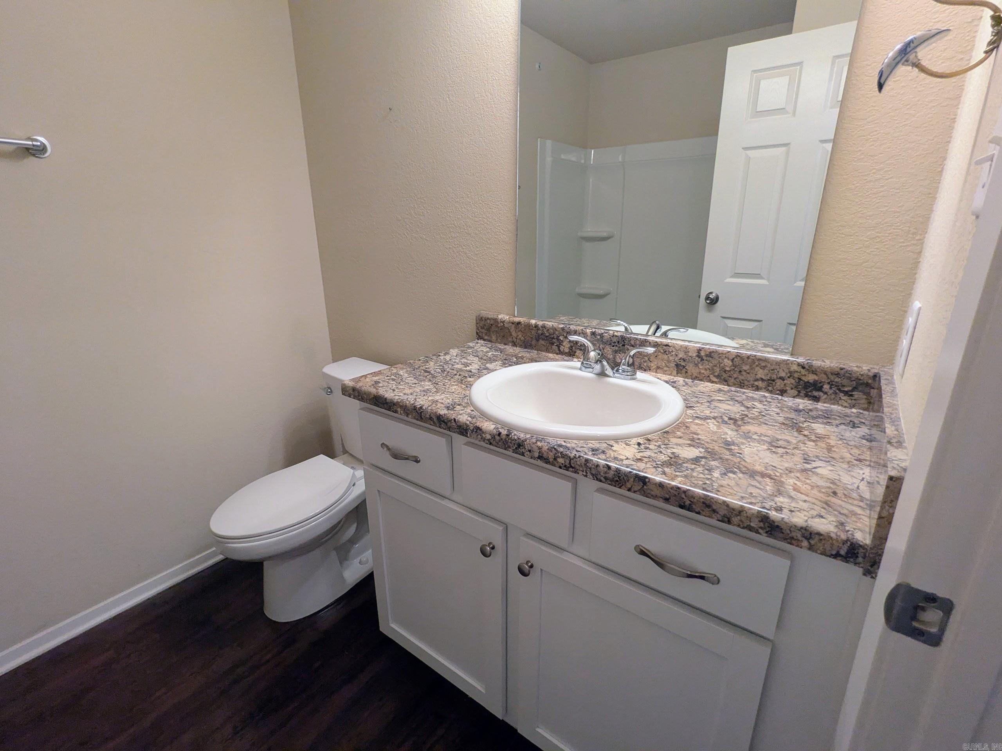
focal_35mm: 16
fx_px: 463
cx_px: 501
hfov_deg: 94.5
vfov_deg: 78.1
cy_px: 376
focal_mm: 2.35
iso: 450
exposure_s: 1/120
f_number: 2.2
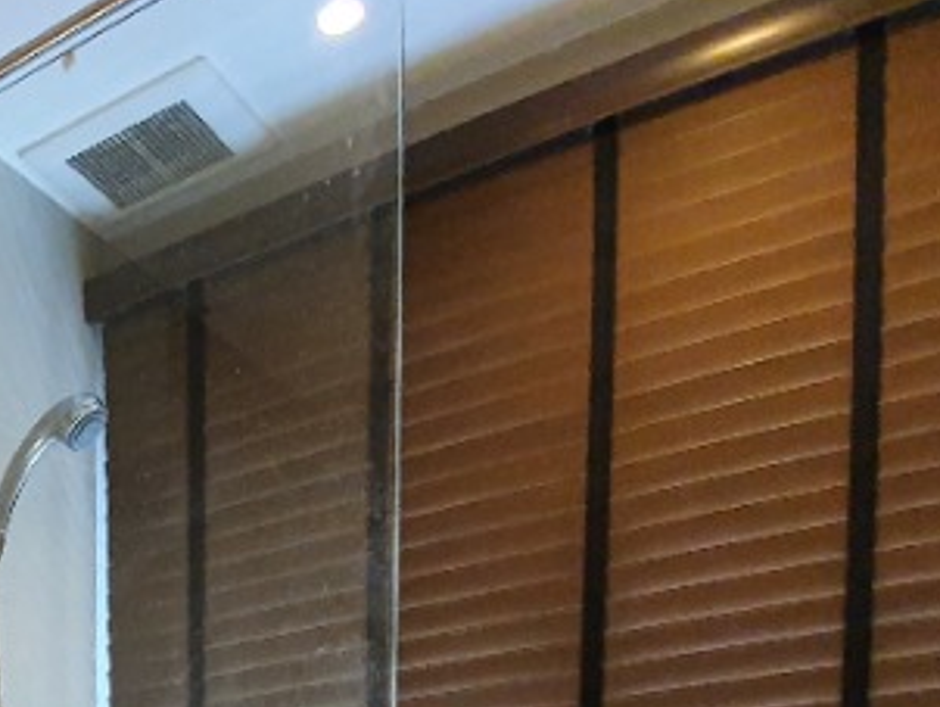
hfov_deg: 33.0
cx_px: -271
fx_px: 1169
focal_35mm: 43
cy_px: 1121
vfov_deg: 24.3
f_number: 2.2
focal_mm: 1.8
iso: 500
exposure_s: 1/33
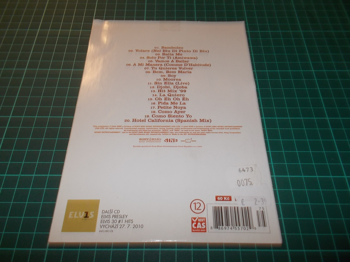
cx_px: 175
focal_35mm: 29
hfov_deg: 61.7
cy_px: 131
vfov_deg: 48.2
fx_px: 293
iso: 200
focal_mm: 4.1
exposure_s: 1/30
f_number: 3.3
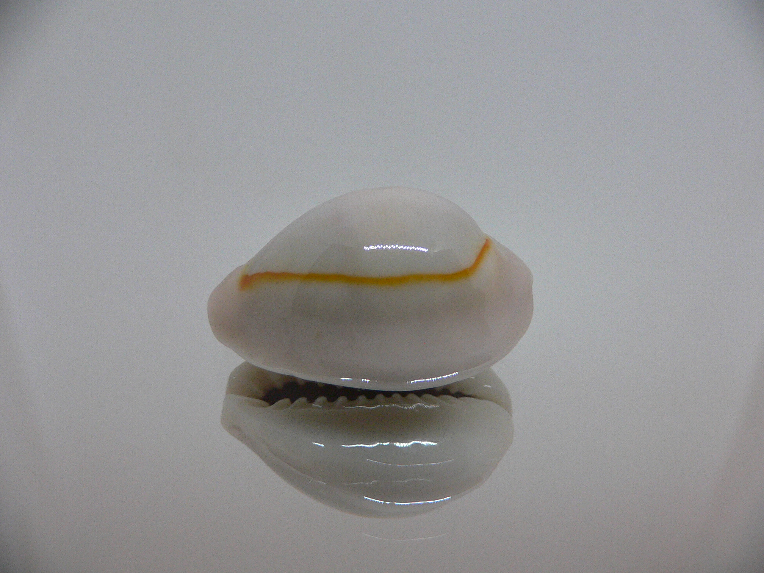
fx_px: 772
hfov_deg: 52.6
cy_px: 286
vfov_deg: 40.7
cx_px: 382
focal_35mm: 35
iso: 200
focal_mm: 4.6
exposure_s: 1/60
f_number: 2.8
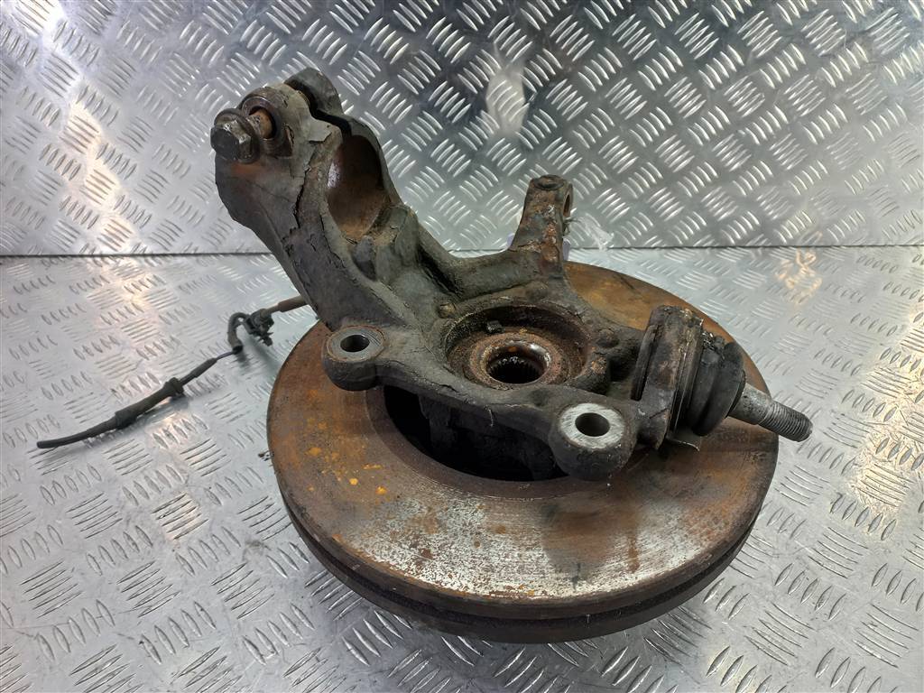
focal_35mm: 25
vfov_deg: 54.9
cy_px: 346
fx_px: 667
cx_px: 462
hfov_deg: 69.4
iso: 100
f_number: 1.8
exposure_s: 1/50
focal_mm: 4.6
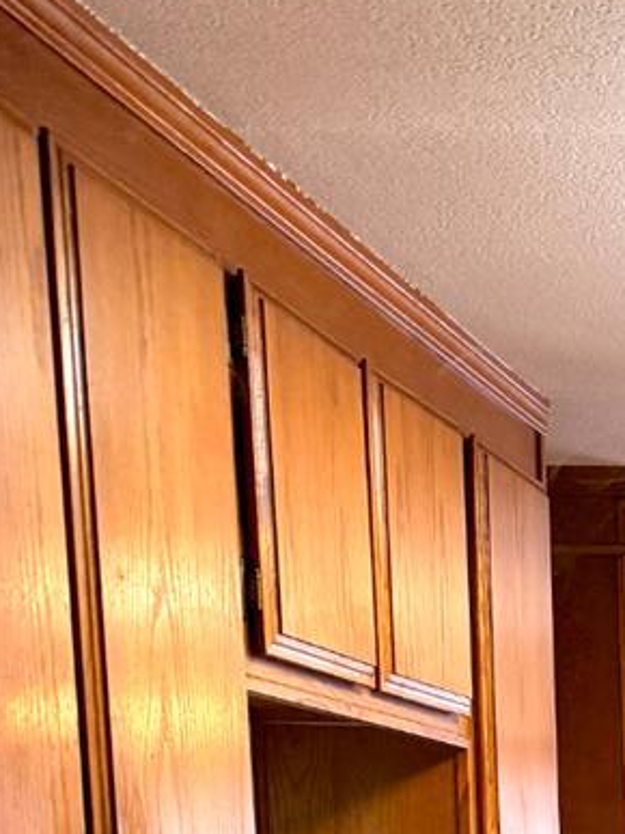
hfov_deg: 13.8
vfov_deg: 18.9
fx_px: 2240
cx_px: 1202
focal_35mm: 93
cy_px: 1208
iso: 200
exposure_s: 1/172
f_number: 1.78
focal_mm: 6.76
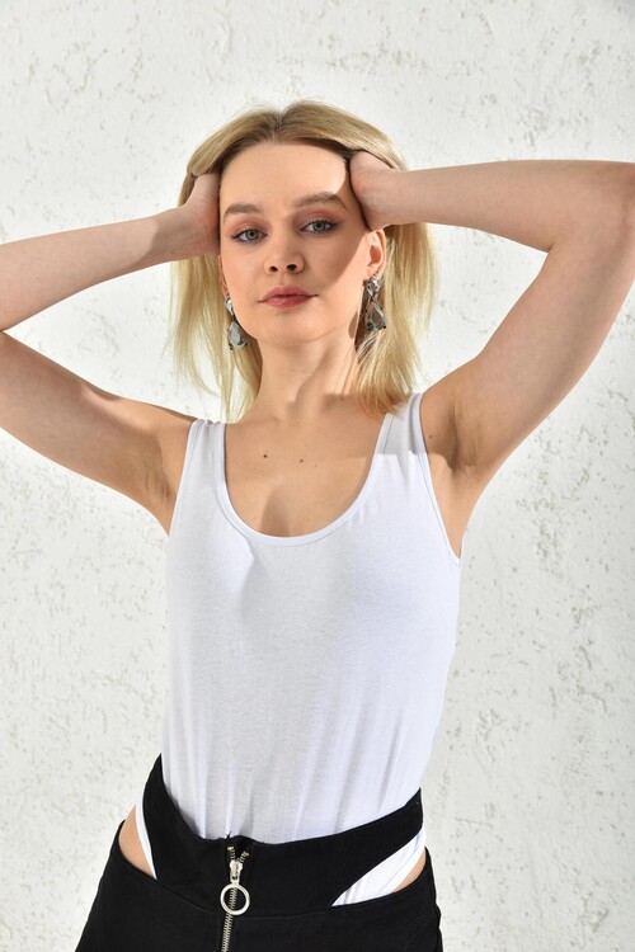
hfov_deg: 30.5
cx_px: 318
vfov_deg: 44.5
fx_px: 1164
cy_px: 476
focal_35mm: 44
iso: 100
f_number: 7.1
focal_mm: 44
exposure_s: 1/160
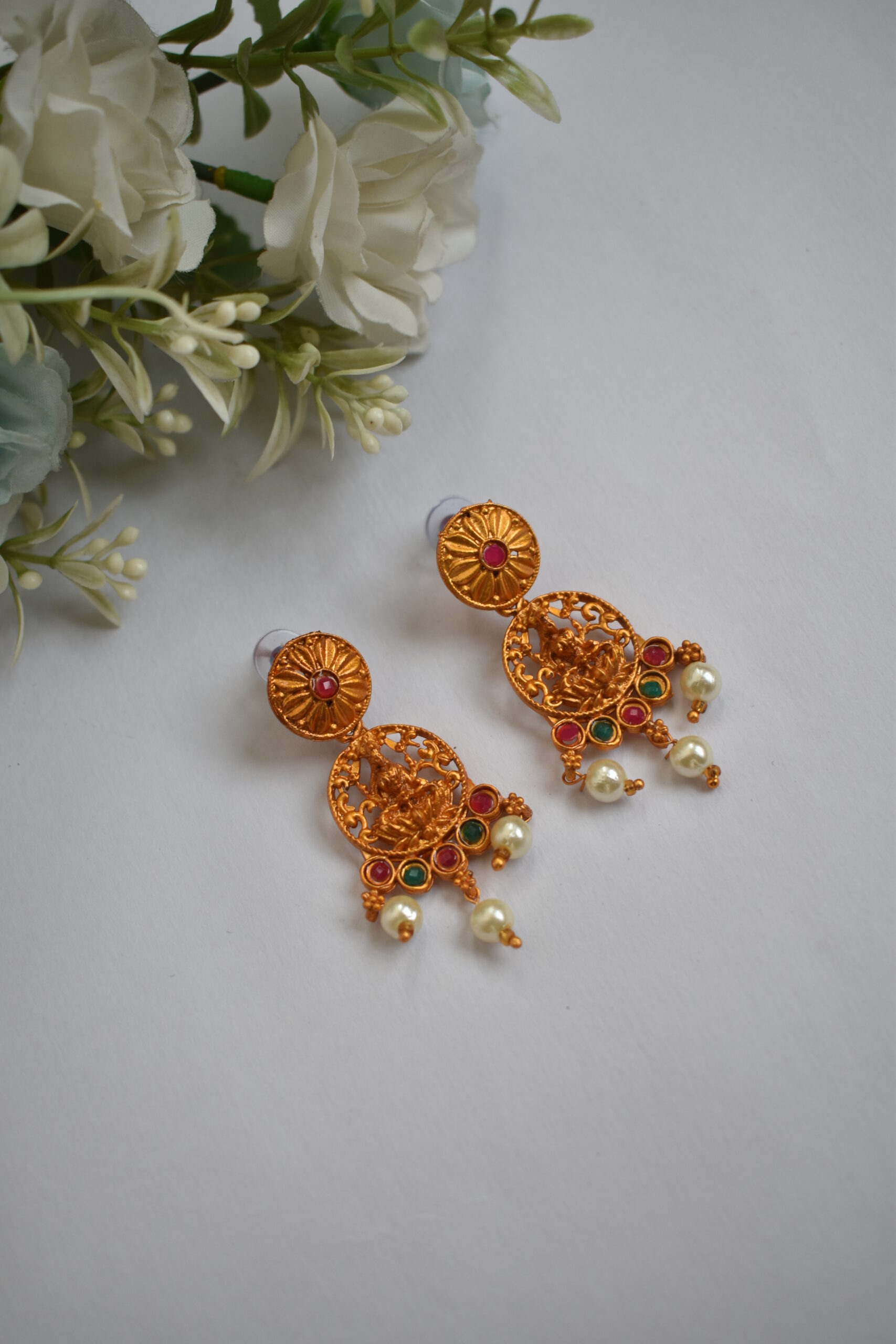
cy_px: 672
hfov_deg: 31.9
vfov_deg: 46.4
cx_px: 448
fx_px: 1568
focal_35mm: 42
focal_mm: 28
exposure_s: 1/50
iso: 250
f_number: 4.2
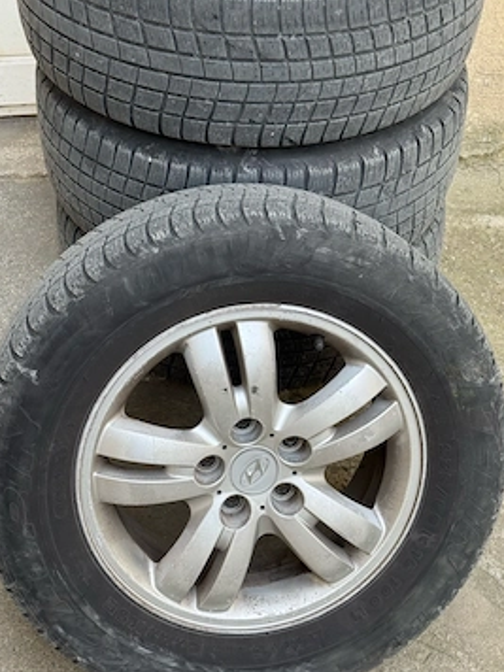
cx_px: 260
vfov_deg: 35.5
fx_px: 1048
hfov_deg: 27.0
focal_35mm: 54
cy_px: 306
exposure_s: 1/121
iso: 64
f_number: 1.78
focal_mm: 6.76
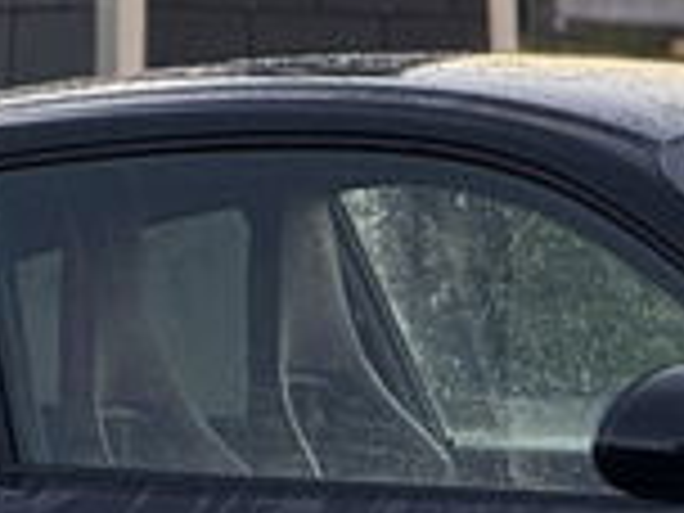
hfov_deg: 2.4
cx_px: 760
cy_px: 608
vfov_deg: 1.8
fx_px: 16005
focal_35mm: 810
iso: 80
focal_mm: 15.66
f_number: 2.8
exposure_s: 1/99
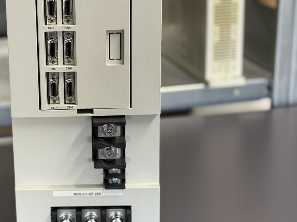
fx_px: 746
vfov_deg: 17.0
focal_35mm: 87
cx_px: 44
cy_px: 96
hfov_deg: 22.1
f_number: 1.78
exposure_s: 1/50
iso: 160
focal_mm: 6.76
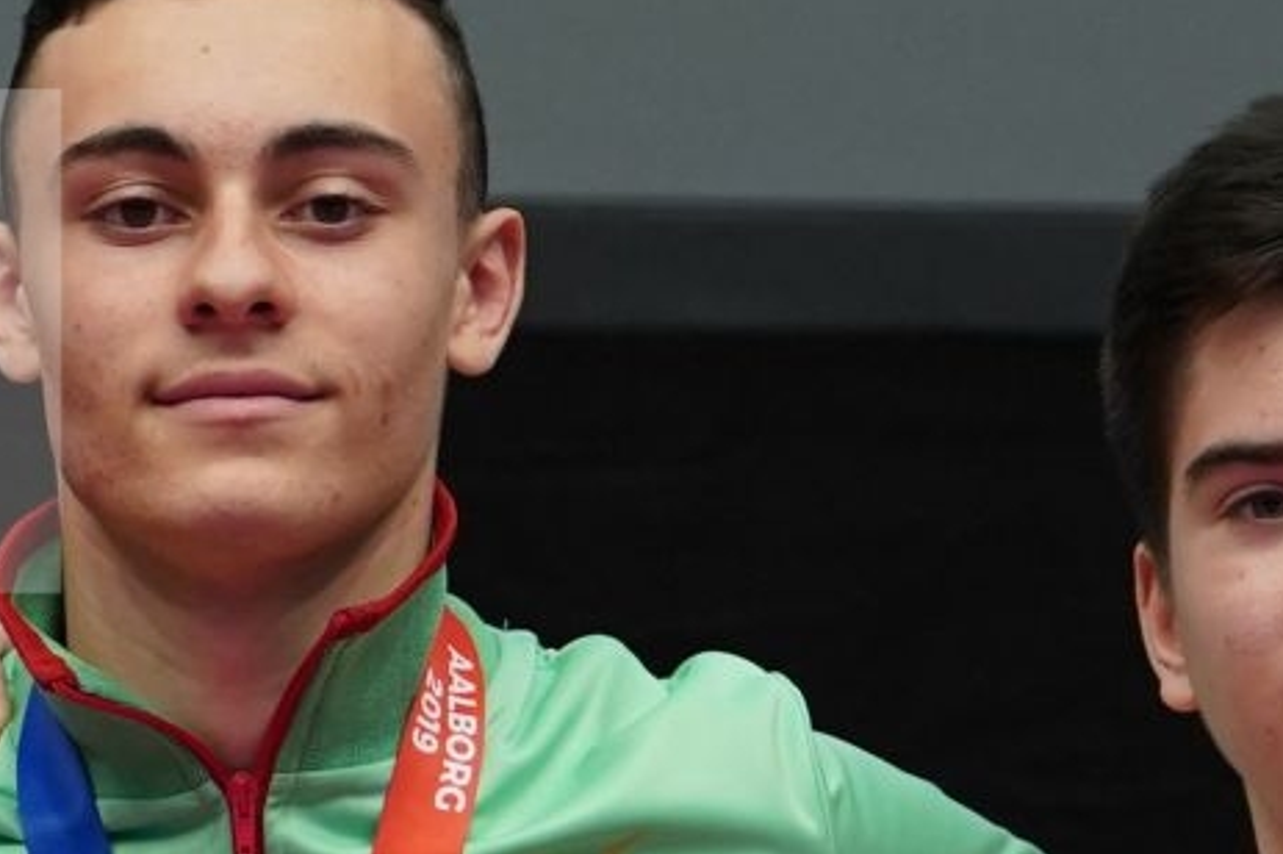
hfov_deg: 2.9
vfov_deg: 1.9
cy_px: 1323
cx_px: -197
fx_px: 25356
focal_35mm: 712
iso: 1000
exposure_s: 1/320
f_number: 2.8
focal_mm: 122
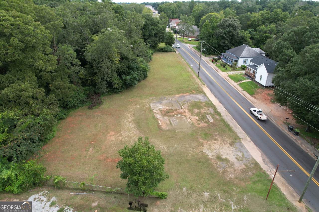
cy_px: 106
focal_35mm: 22
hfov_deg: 78.6
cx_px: 160
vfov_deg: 57.2
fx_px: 195
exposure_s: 1/500
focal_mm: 8.38
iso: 100
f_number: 2.8
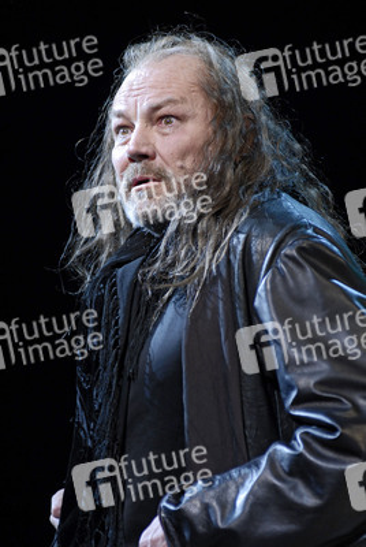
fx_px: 4559
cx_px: 183
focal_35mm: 300
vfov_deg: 6.9
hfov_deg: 4.6
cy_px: 274
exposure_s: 1/40
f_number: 3.5
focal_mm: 200
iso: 400
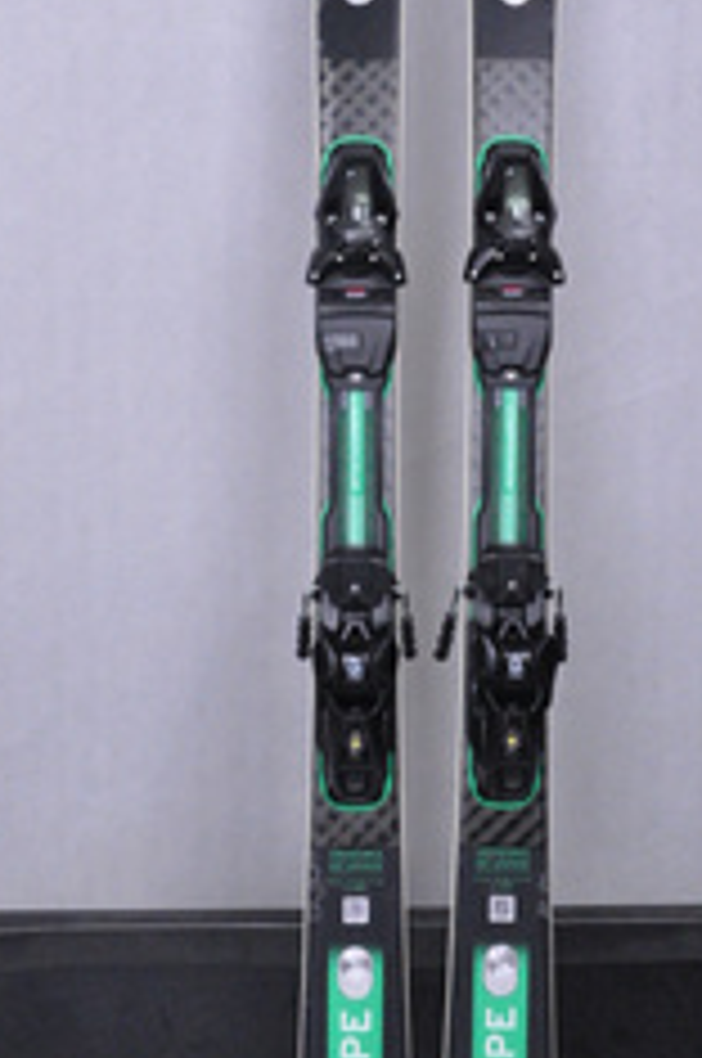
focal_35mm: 69
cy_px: 302
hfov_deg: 19.7
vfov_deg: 29.0
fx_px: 2024
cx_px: 425
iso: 3200
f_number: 8
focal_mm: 24
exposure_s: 1/125
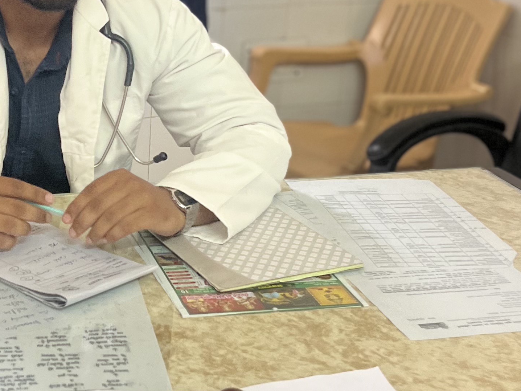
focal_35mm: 73
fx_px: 1099
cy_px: 150
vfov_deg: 20.1
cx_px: 94
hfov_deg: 26.1
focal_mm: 5.7
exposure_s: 1/50
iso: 250
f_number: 1.5
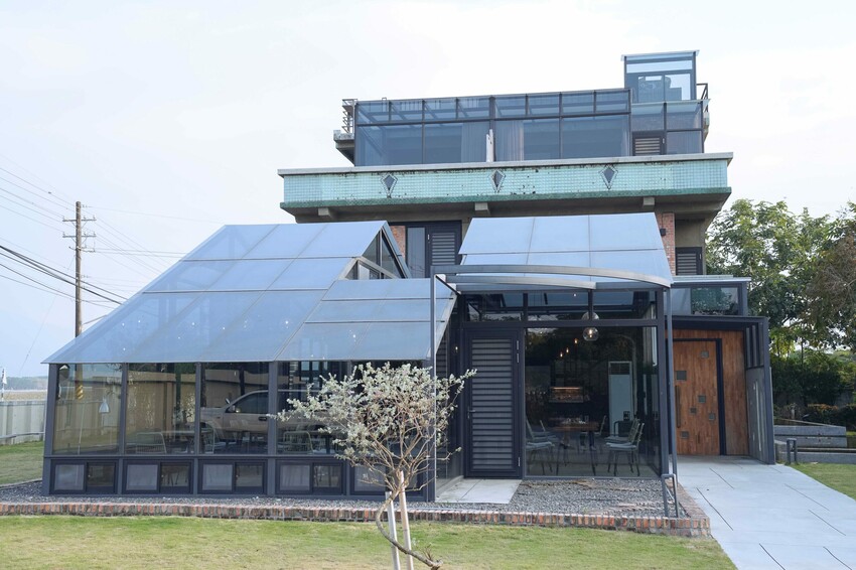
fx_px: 1022
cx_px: 428
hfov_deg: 45.4
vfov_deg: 31.2
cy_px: 285
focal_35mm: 43
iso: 100
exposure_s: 1/125
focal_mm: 43
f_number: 4.5
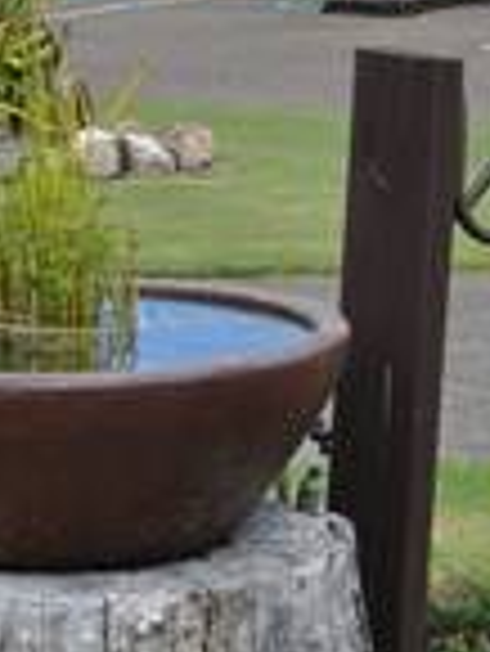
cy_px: 371
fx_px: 2507
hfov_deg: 11.0
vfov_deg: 14.8
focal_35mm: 133
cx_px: -81
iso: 200
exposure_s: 1/320
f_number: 9
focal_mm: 28
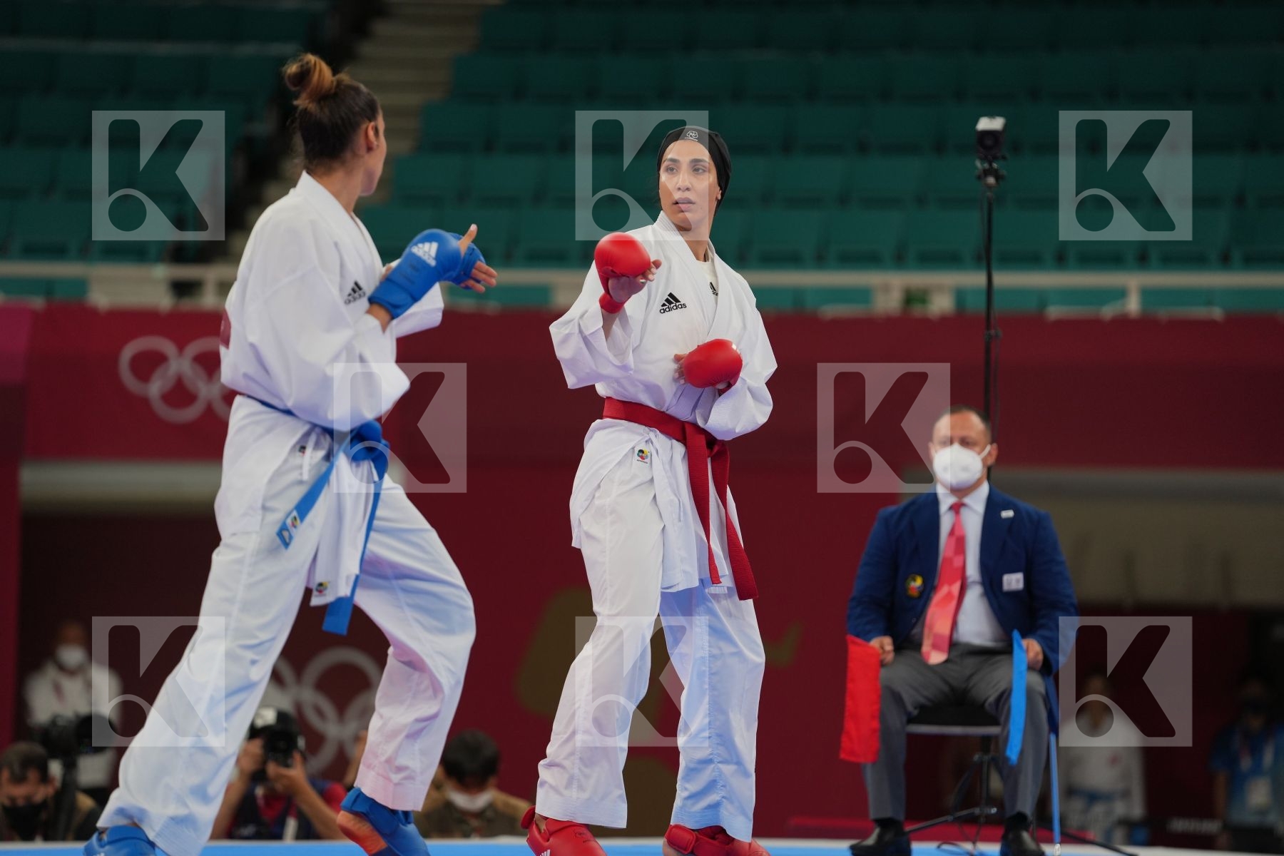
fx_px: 7133
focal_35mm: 200
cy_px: 428
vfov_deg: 6.9
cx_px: 642
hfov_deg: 10.3
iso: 500
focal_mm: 200
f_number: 2.8
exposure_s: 1/1000
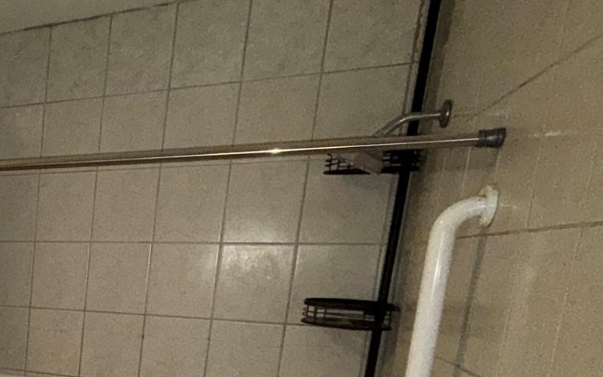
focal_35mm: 39
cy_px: 359
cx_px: -170
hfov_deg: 35.5
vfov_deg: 30.9
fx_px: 641
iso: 125
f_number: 2.2
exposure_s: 1/60
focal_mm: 2.22
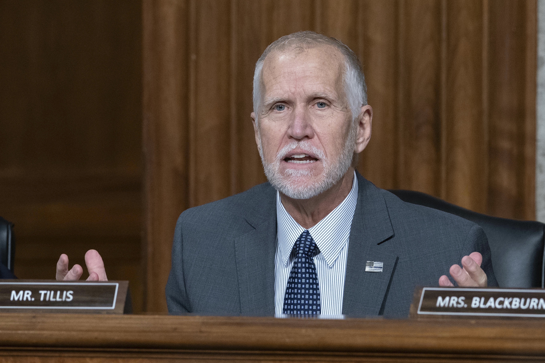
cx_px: 272
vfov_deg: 3.4
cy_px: 182
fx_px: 6055
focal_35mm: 400
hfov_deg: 5.2
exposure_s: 1/400
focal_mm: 400
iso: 2500
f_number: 4
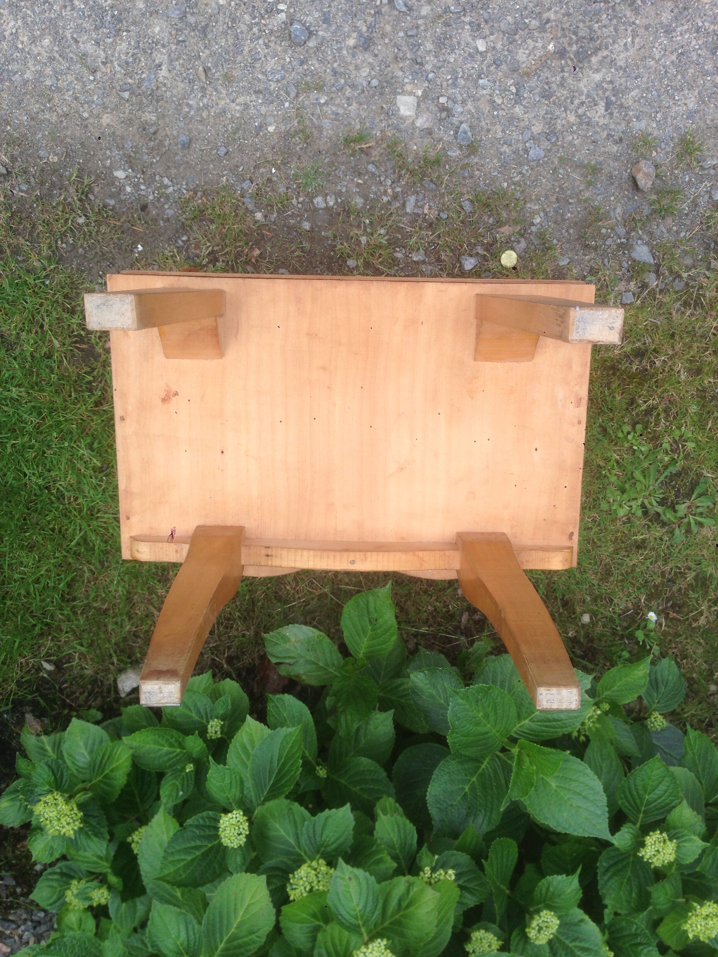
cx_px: 359
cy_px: 478
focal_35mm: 33
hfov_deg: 42.9
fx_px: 913
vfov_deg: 55.4
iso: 50
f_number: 2.4
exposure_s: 1/404
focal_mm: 4.12
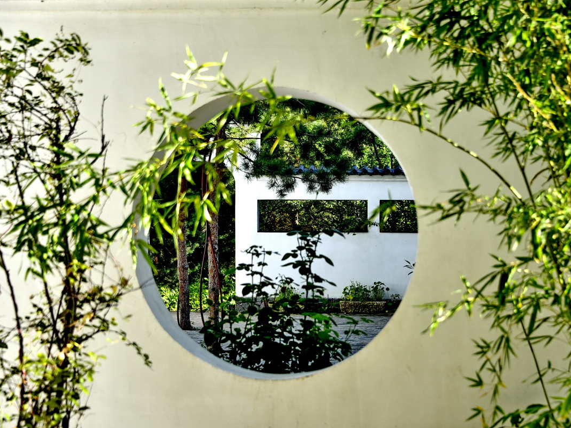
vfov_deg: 19.4
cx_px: 312
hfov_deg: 25.7
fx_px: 1253
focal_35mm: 76
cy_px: 214
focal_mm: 70
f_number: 5
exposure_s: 1/250
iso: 160
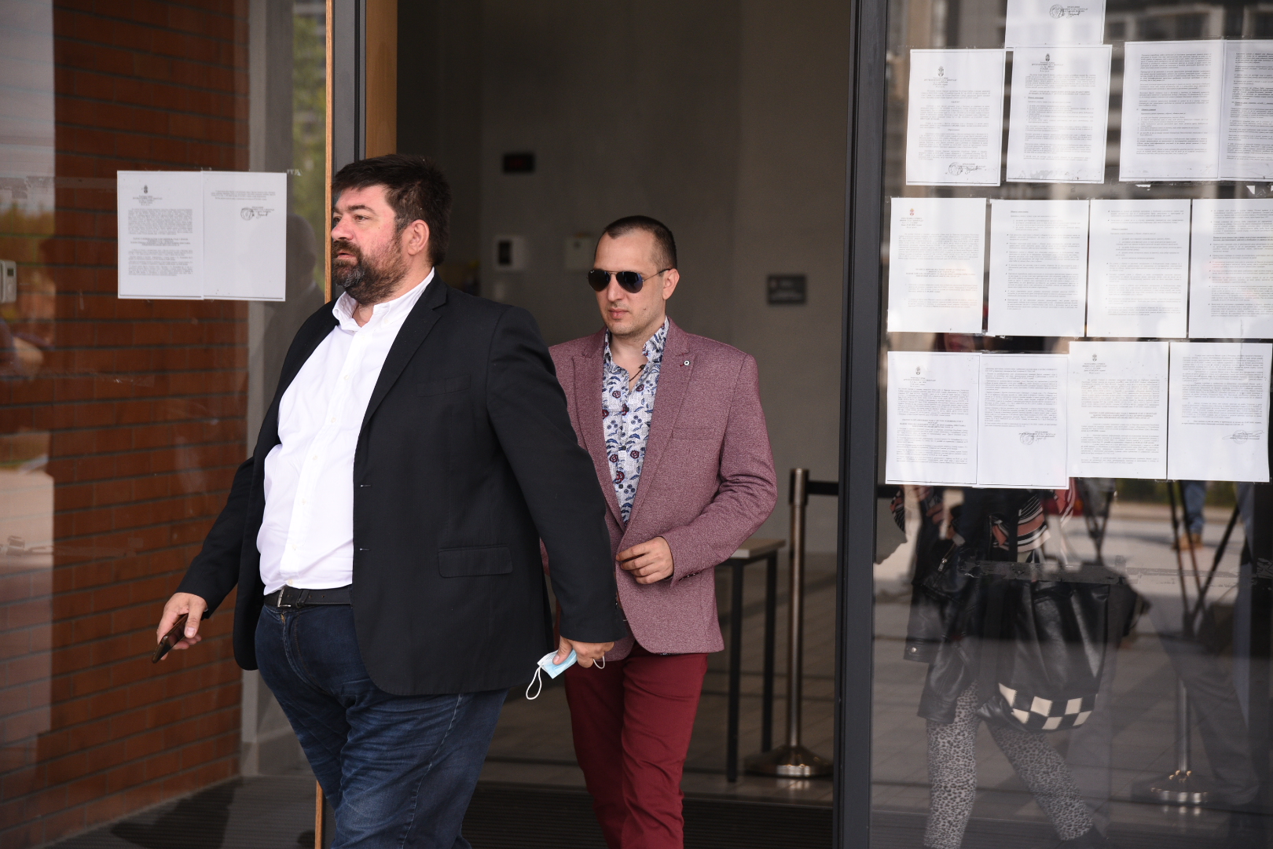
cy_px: 424
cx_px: 636
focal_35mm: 105
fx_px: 3713
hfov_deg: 19.5
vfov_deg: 13.0
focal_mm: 105
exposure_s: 1/800
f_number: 4
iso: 500
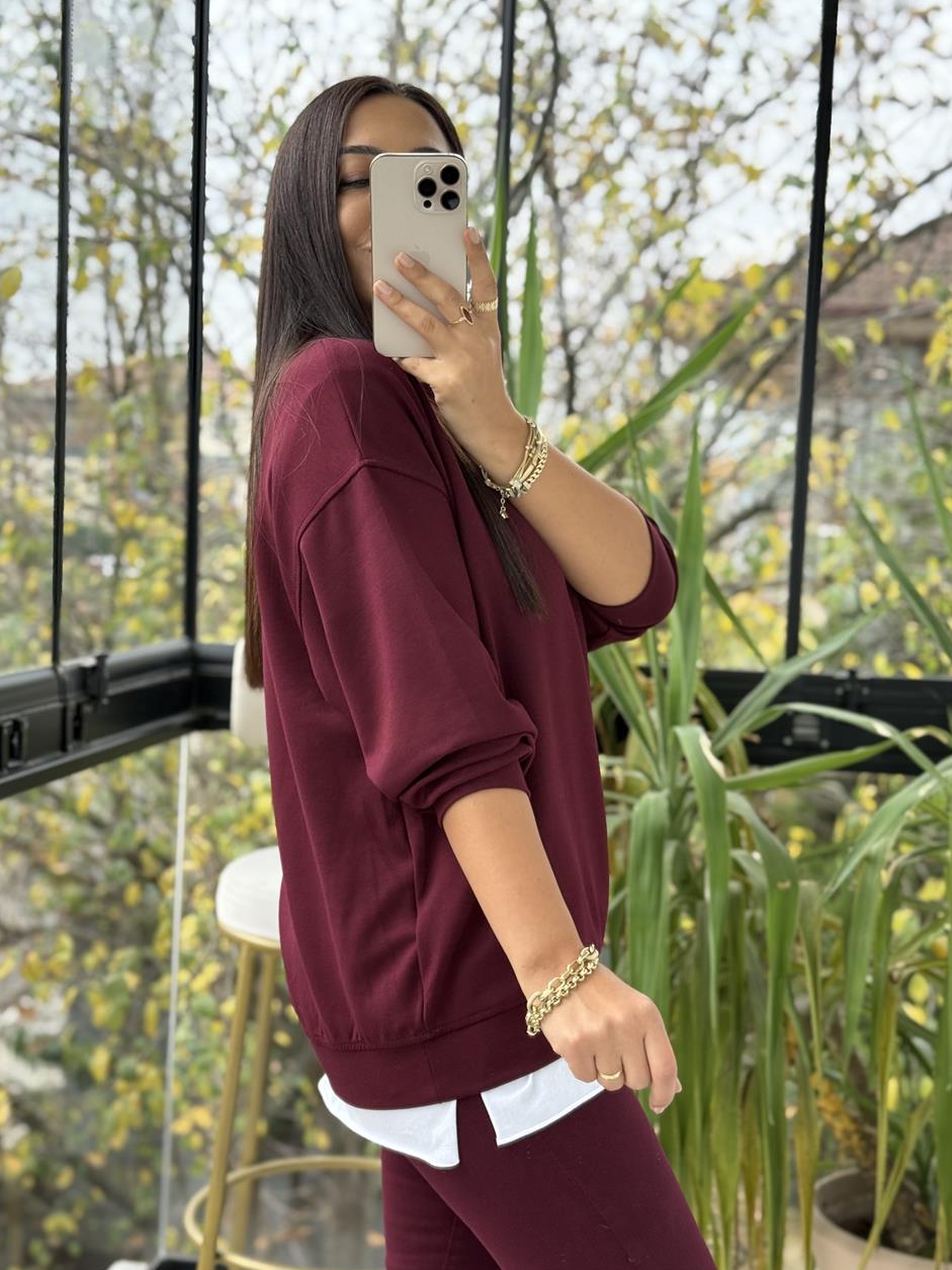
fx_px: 1870
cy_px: 643
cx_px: 465
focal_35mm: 51
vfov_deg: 37.5
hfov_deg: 28.6
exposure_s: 1/150
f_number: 1.78
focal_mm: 6.76
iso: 64
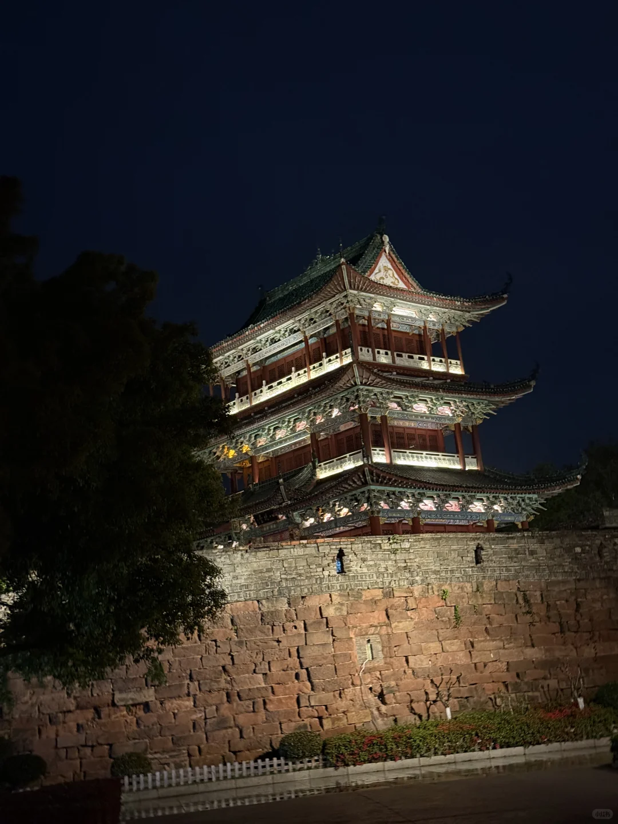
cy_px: 412
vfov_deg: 39.7
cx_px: 309
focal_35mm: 48
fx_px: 1143
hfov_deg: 30.3
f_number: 1.78
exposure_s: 1/20
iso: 800
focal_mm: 6.76
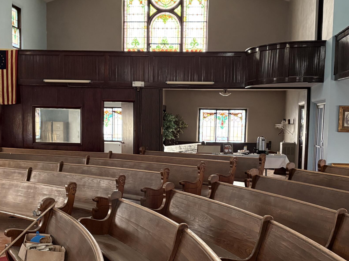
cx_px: 176
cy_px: 162
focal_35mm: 49
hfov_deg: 38.9
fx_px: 494
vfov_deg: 29.6
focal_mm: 5.96
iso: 640
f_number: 1.6
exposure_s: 1/40
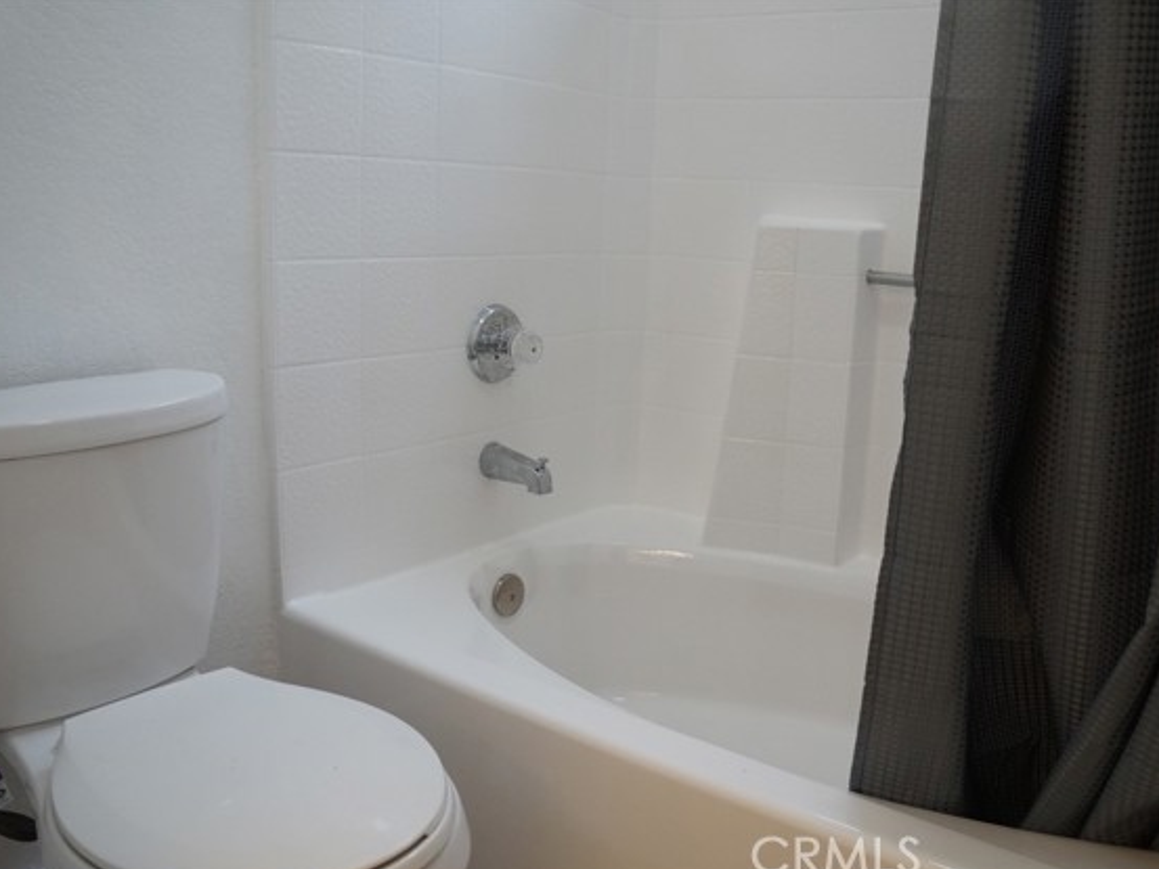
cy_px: 441
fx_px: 1005
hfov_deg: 59.9
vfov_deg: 46.8
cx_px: 612
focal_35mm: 30
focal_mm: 18
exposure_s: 1/160
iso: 800
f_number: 4
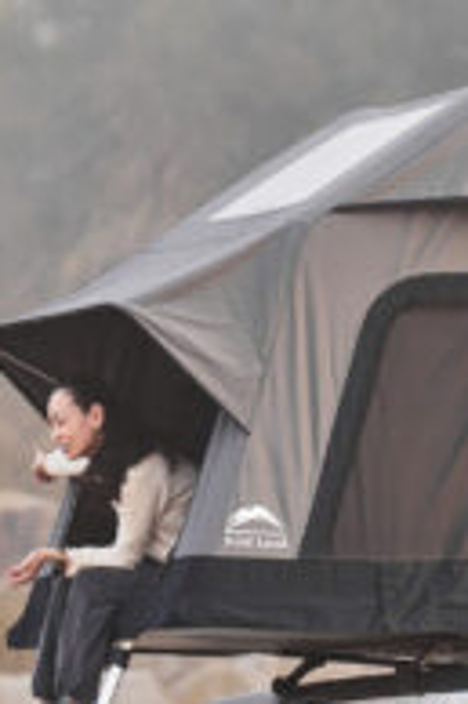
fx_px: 8849
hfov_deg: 3.0
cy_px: 363
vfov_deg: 4.6
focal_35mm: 453
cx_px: 56
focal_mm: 200
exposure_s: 1/250
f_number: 4
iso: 200
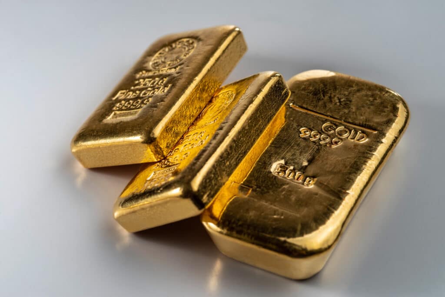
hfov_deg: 20.4
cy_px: 148
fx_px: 1236
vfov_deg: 13.7
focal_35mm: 100
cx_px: 222
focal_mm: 100
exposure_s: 1/200
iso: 200
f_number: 11
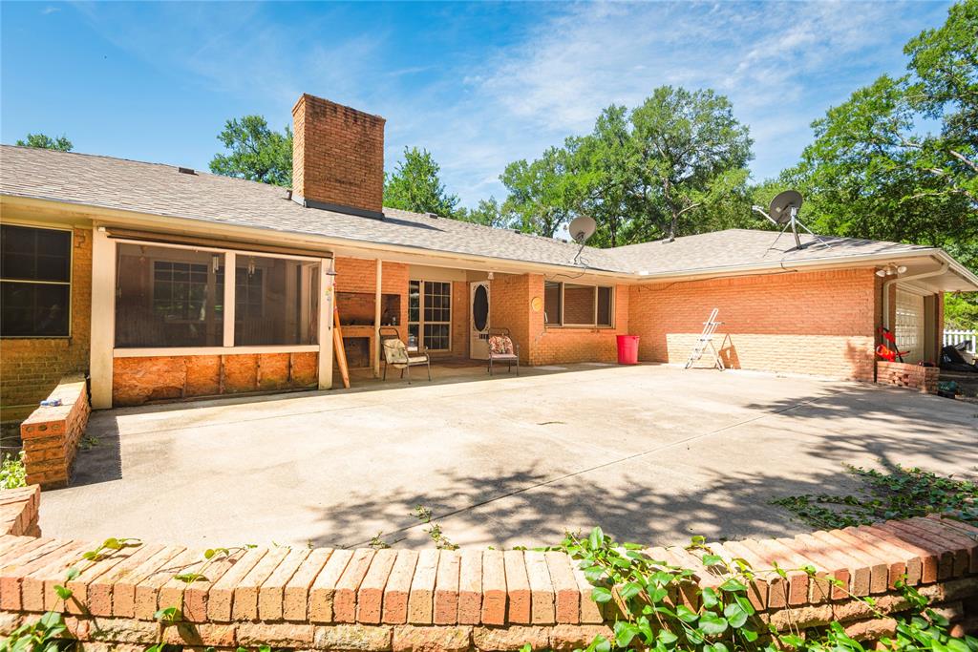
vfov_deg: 73.8
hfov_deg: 96.7
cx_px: 489
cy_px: 326
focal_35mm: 16
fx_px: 435
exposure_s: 1/160
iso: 100
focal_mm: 16
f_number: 7.1
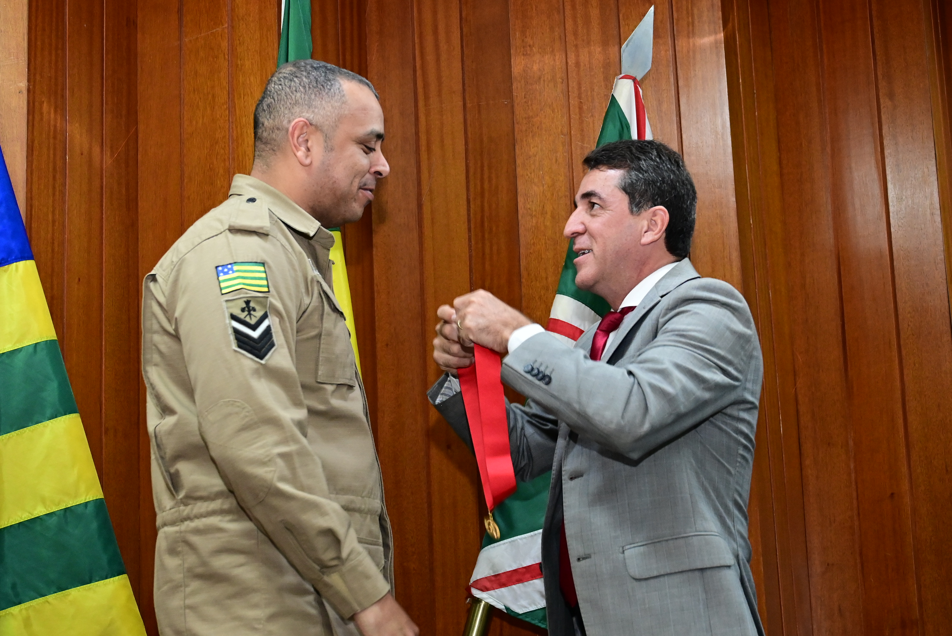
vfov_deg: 21.3
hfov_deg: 31.4
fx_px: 1694
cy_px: 318
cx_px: 476
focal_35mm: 64
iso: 4000
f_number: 4.5
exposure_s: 1/125
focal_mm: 43
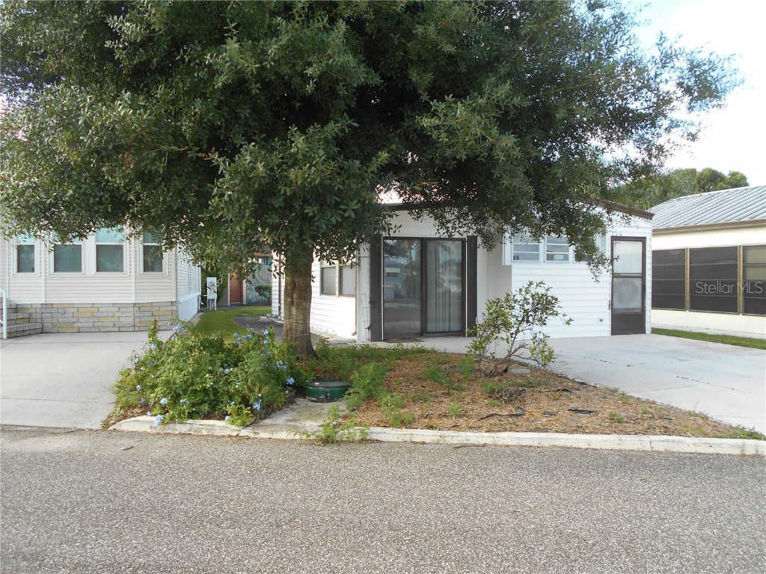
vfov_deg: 53.1
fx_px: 575
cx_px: 383
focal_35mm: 26
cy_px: 287
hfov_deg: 67.3
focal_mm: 4.6
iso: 80
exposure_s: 1/160
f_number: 3.2
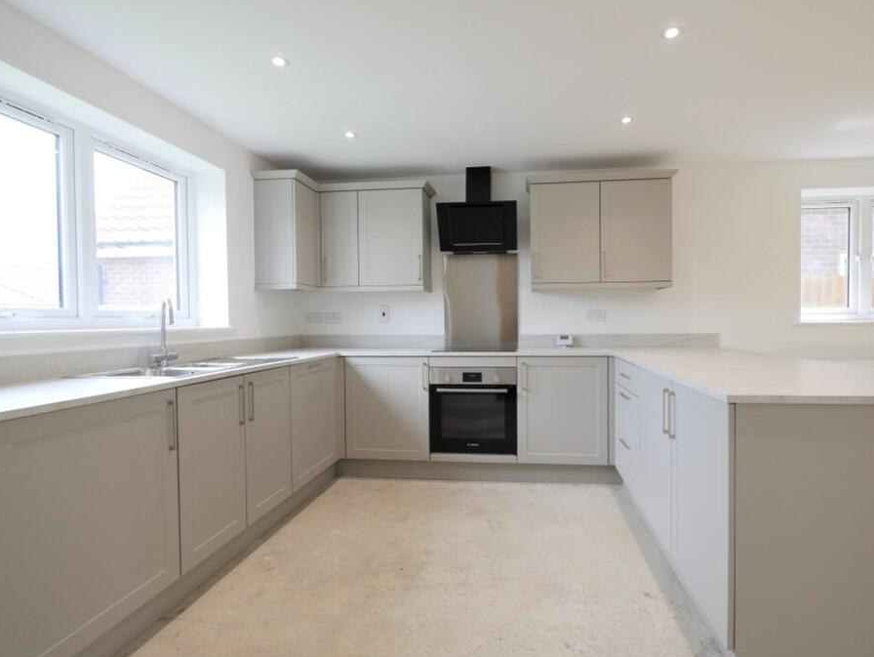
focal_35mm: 16
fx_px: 404
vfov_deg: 78.2
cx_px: 489
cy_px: 326
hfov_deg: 94.0
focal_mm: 7
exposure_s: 1/60
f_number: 4
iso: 200
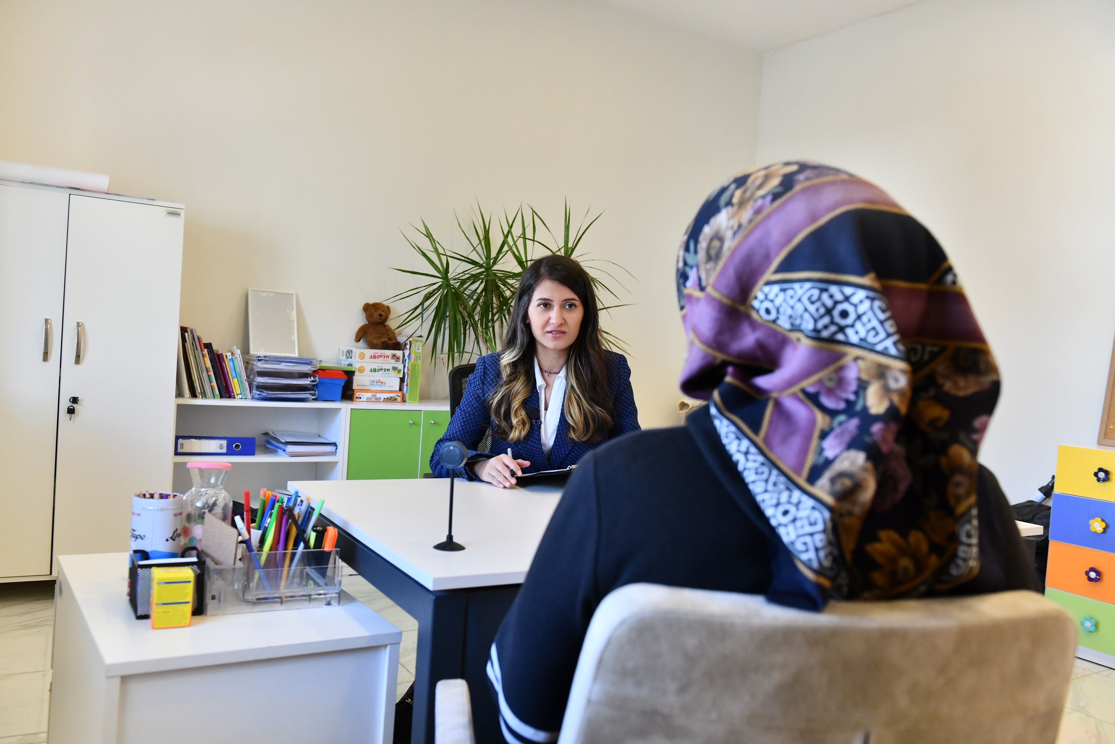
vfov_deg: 45.0
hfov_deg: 63.7
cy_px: 372
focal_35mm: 29
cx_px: 558
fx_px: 898
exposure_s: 1/250
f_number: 4.5
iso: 1250
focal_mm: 29
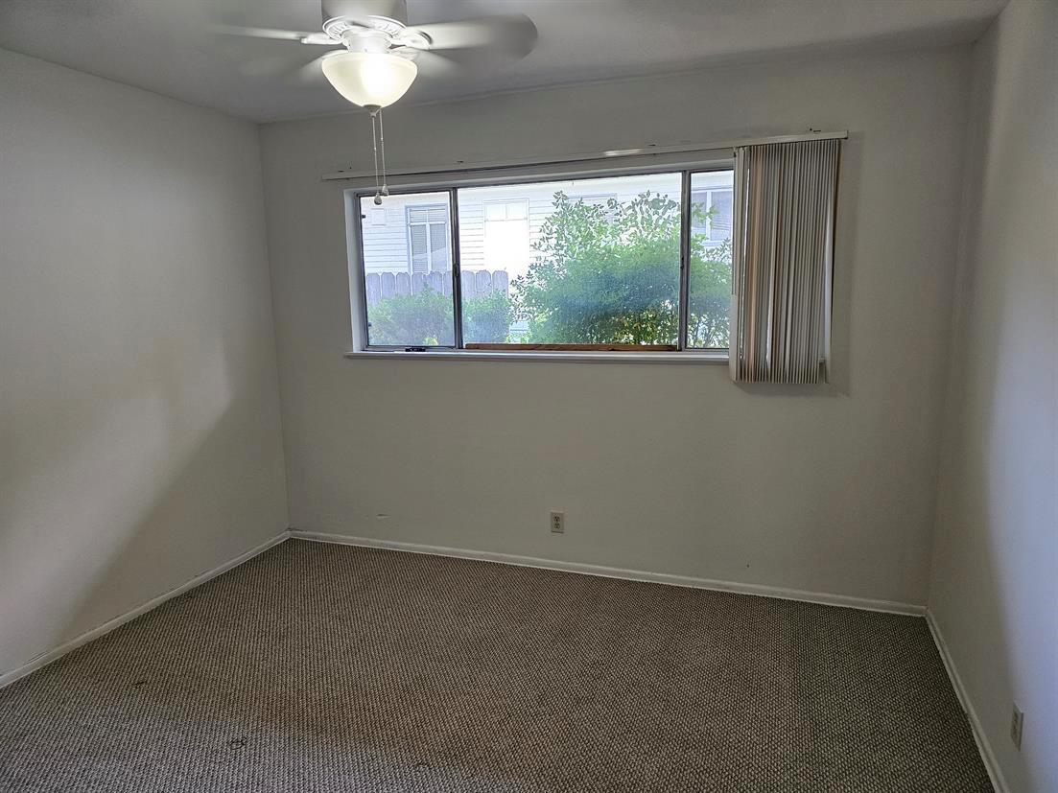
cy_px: 396
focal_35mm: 23
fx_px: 703
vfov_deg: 58.9
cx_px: 529
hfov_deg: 73.9
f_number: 1.7
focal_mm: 6.3
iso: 200
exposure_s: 1/120
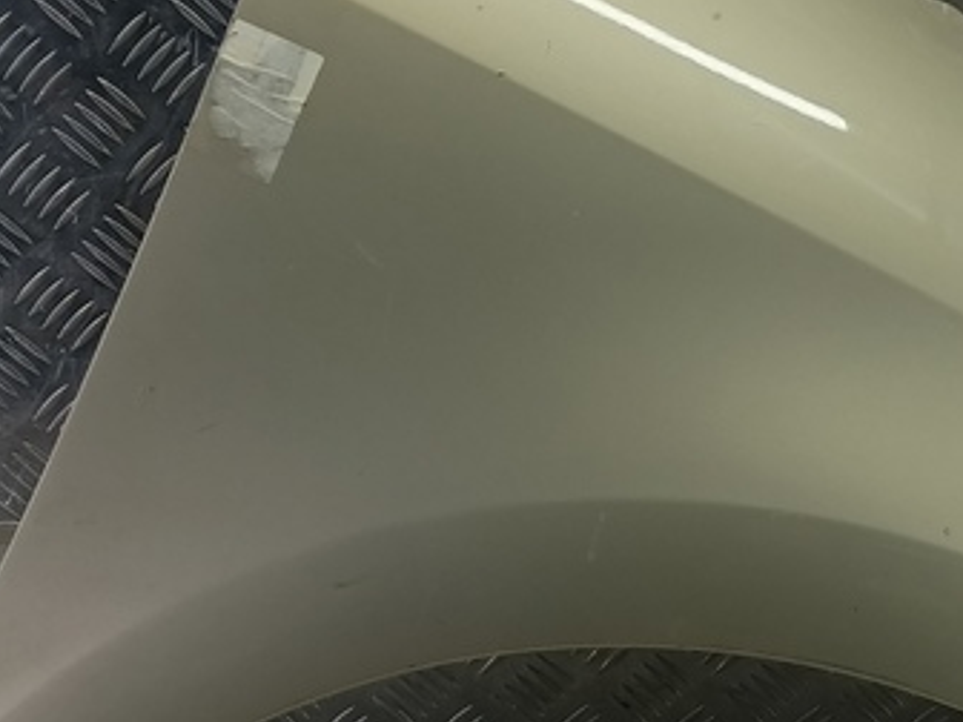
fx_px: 1947
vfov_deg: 20.7
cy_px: 590
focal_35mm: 70
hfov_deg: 27.1
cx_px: 797
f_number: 1.6
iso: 153
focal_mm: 4.11
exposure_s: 1/100
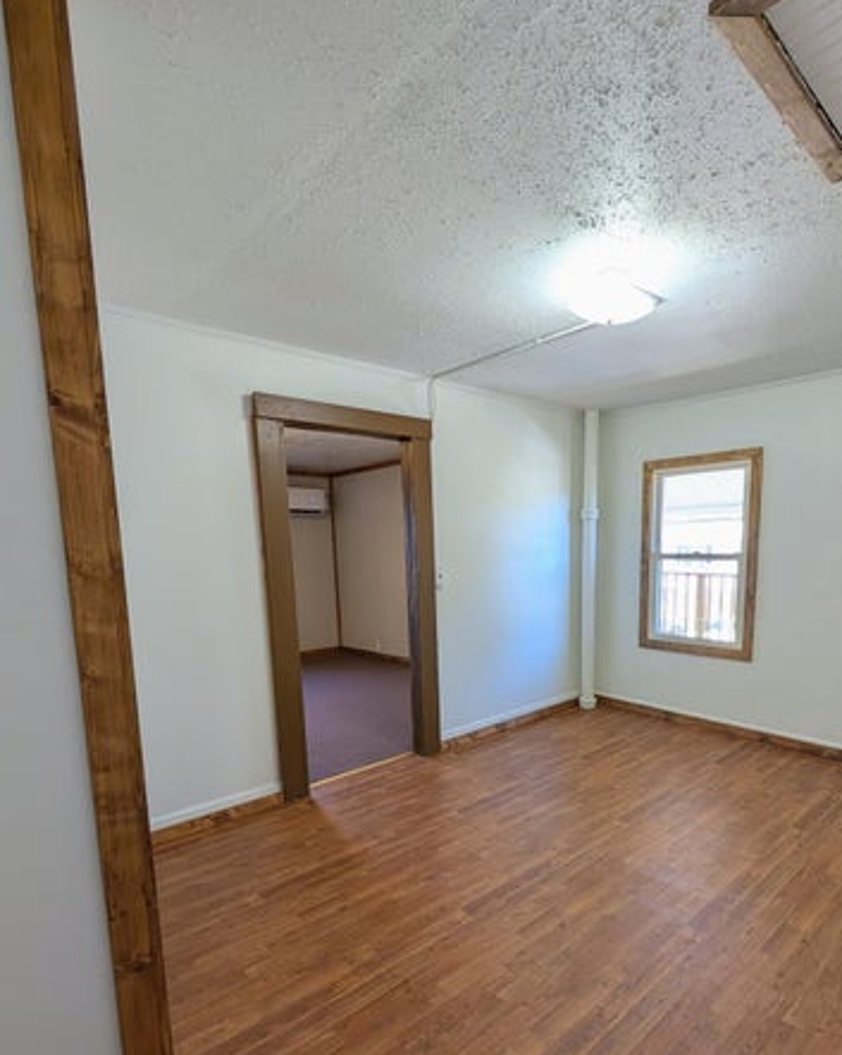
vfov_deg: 88.4
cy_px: 637
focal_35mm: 17
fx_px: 530
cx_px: 537
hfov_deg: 75.3
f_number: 1.7
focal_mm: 2.02
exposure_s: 1/57.6
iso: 65
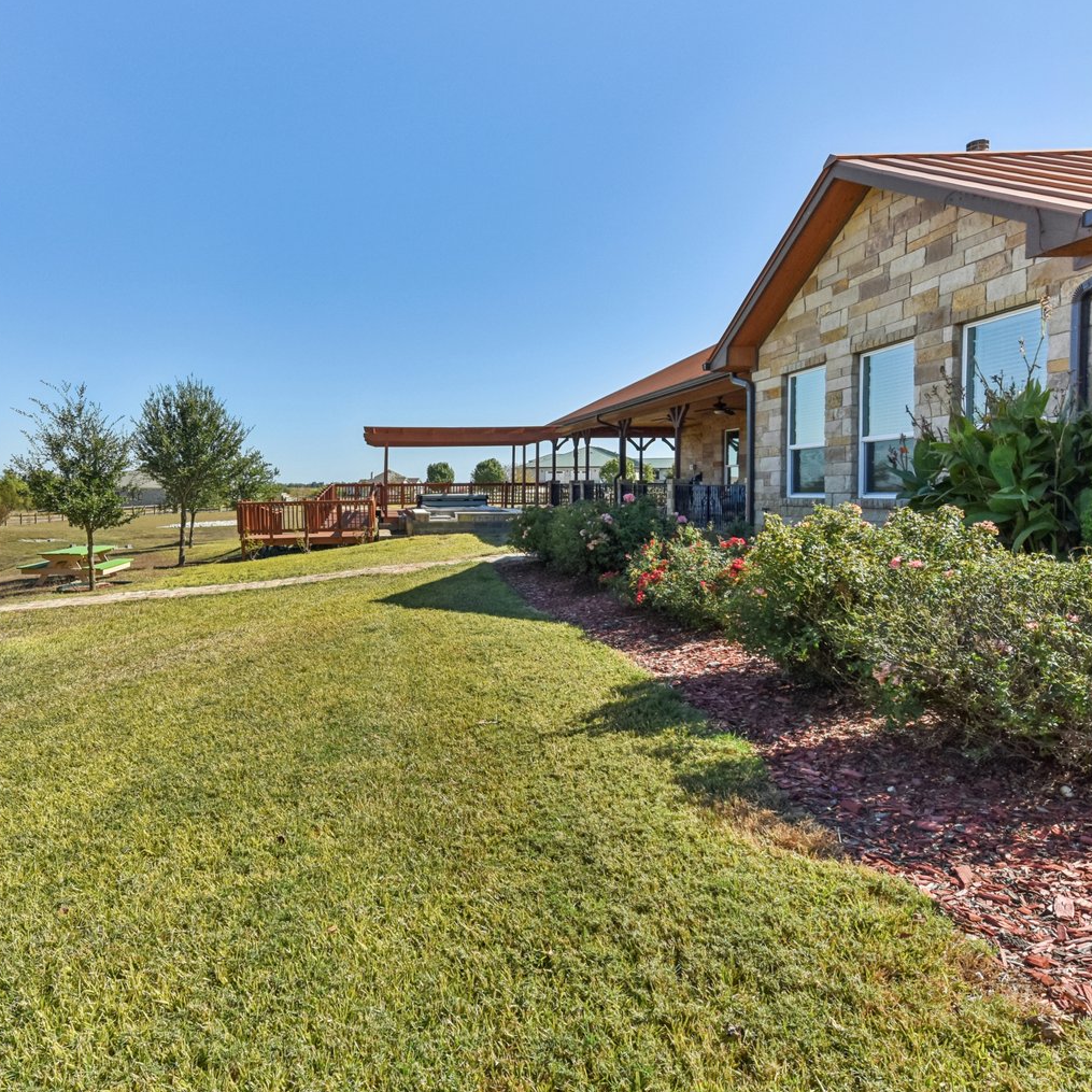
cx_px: 380
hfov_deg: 63.7
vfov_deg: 65.0
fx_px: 857
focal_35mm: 24
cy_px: 507
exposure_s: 1/1250
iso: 400
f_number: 8
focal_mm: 14
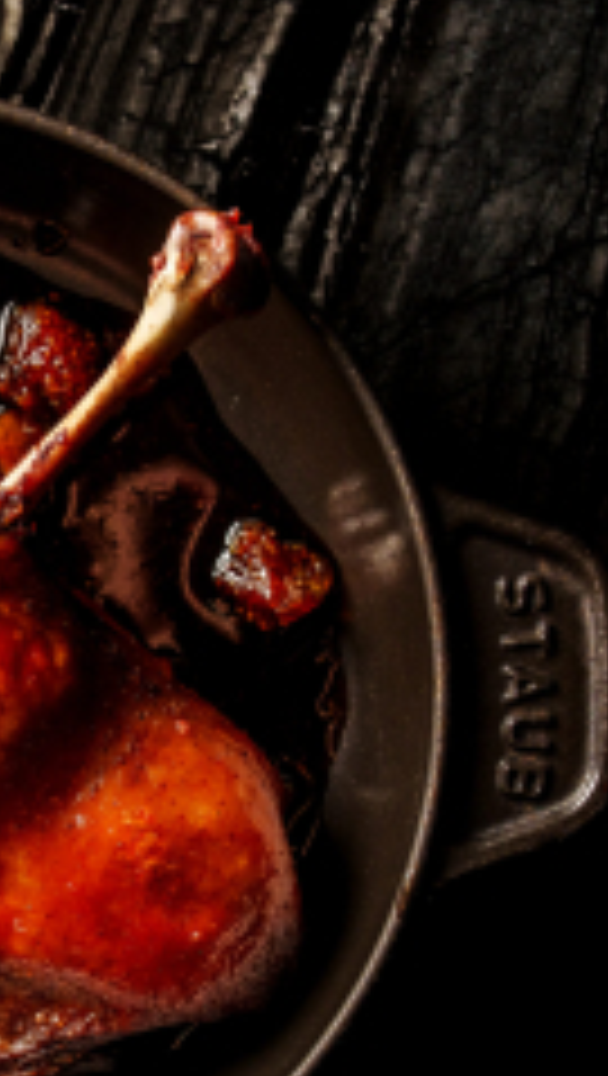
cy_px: 689
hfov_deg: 11.3
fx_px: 3000
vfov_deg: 20.3
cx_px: -153
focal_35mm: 105
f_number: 5.6
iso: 400
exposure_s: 1/200
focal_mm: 50
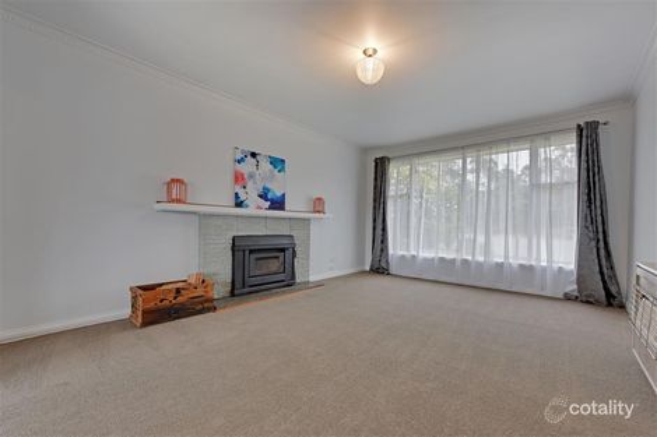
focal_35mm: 14
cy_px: 218
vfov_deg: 81.2
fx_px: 255
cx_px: 328
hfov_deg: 104.3
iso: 100
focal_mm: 14
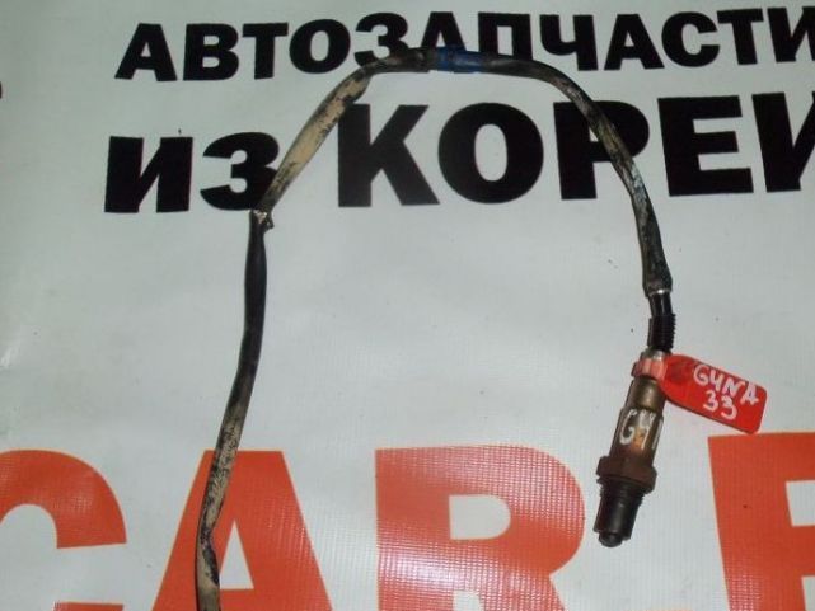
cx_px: 408
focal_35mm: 29
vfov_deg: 48.2
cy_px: 306
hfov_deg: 61.7
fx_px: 683
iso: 100
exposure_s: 1/30
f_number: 3.4
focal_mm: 5.2
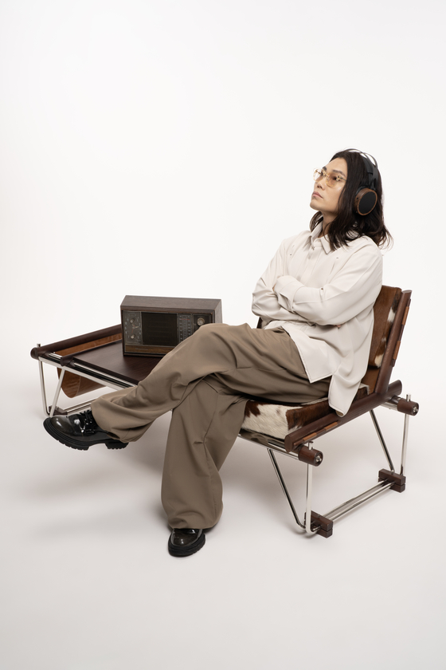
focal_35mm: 50
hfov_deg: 27.0
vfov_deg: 39.6
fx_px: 929
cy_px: 335
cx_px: 223
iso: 200
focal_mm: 50
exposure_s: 1/125
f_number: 16
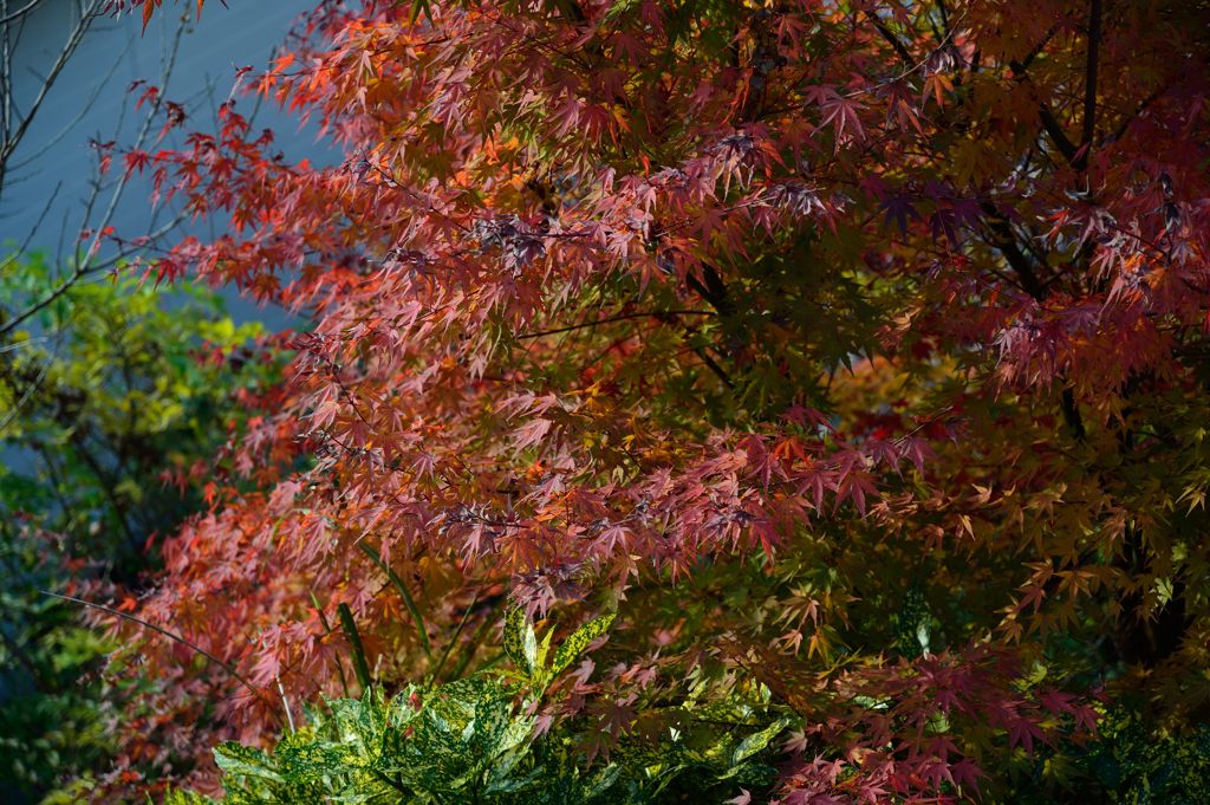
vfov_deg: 16.0
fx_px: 2855
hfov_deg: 23.9
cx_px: 605
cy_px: 402
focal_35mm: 85
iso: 100
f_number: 4.5
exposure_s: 1/200
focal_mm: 85
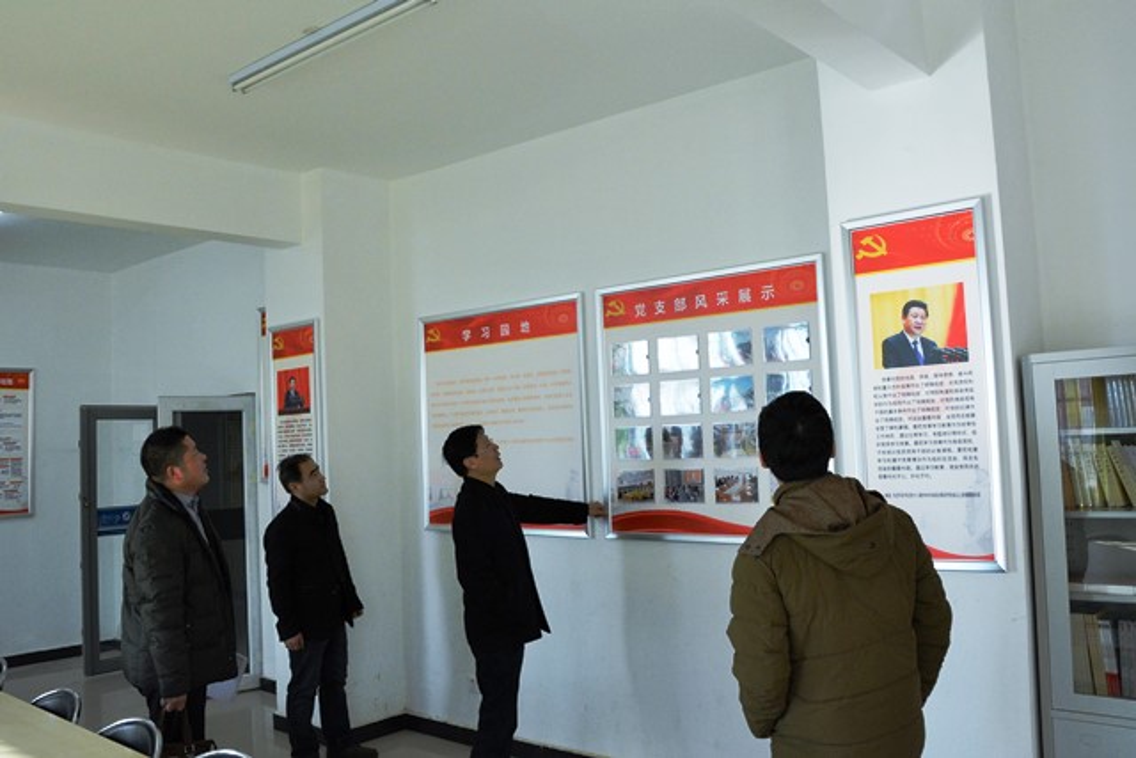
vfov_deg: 25.8
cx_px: 568
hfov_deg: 37.8
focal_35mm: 52
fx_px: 1657
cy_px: 379
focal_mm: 35
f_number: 8
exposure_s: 1/250
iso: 2000
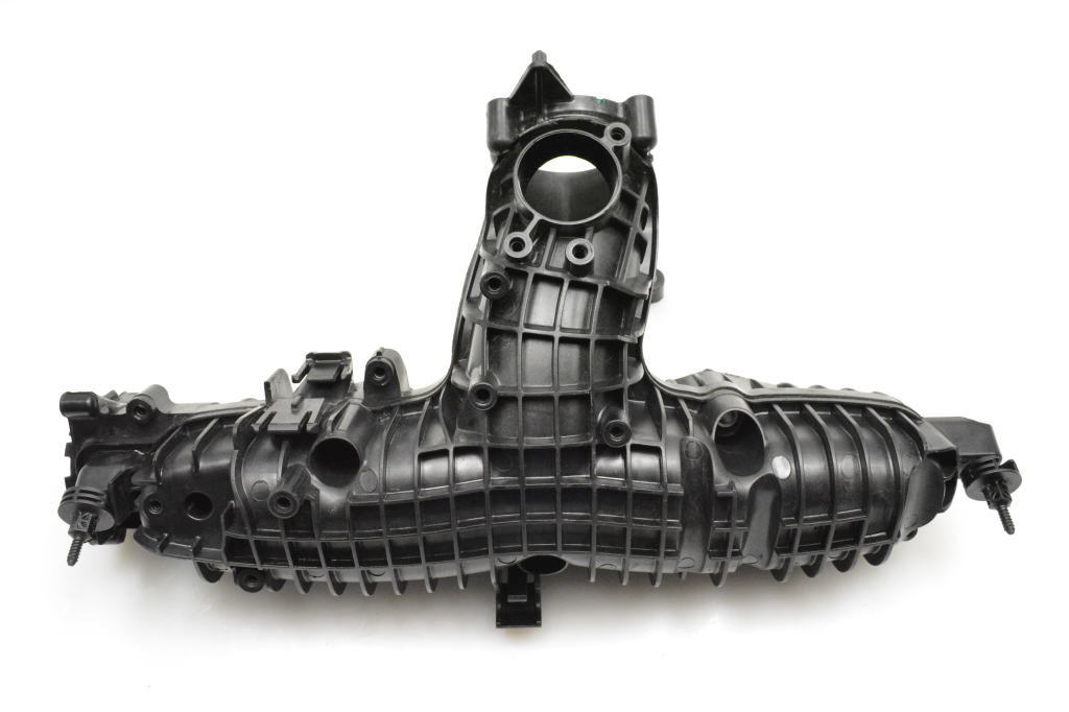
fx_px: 980
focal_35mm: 33
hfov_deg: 57.2
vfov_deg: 39.9
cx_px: 534
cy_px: 356
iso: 6400
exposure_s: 1/320
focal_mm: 22
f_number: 9
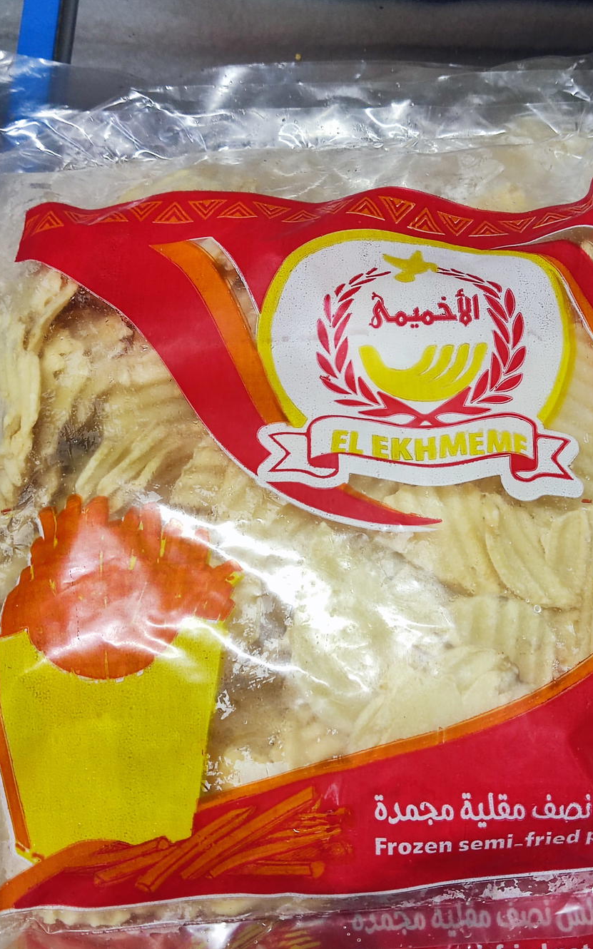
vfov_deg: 39.6
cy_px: 475
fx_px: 1319
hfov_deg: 25.3
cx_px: 353
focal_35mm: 51
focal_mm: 4.71
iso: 481
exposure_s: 1/50
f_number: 1.79
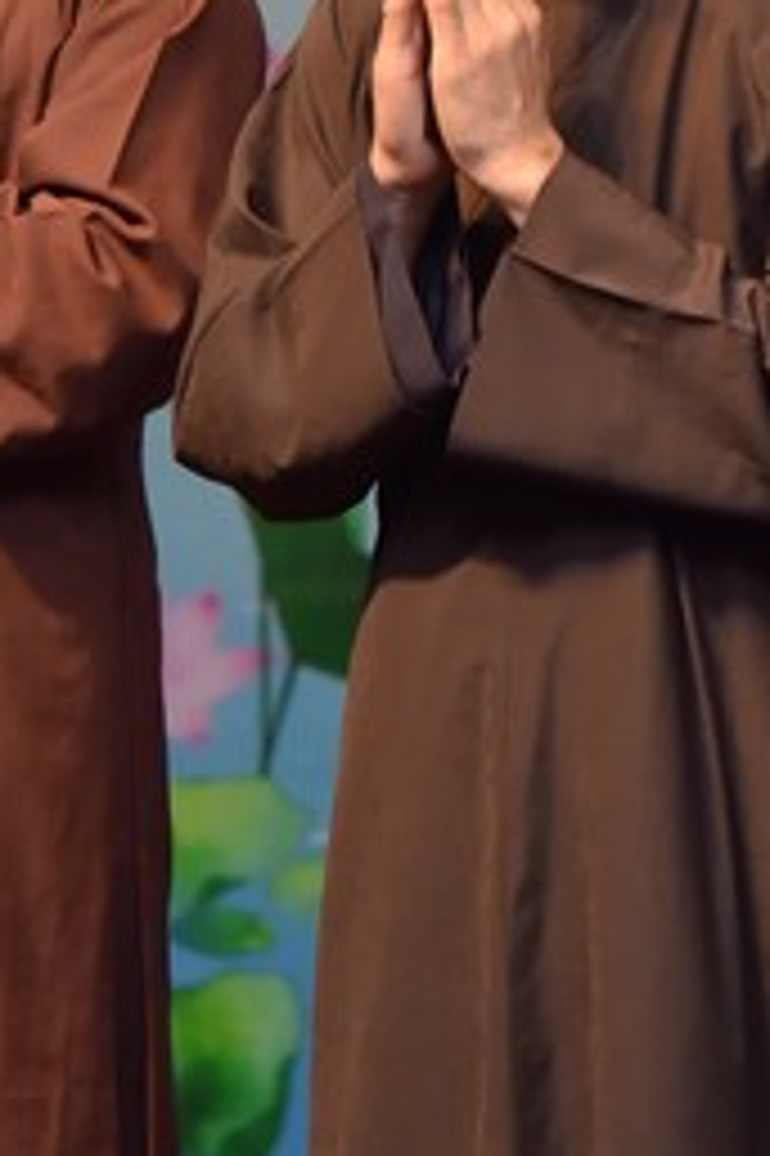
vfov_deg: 9.5
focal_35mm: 215
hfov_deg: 6.4
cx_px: 380
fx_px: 6907
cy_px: 4
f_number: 5.6
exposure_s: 1/160
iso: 1000
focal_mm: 85
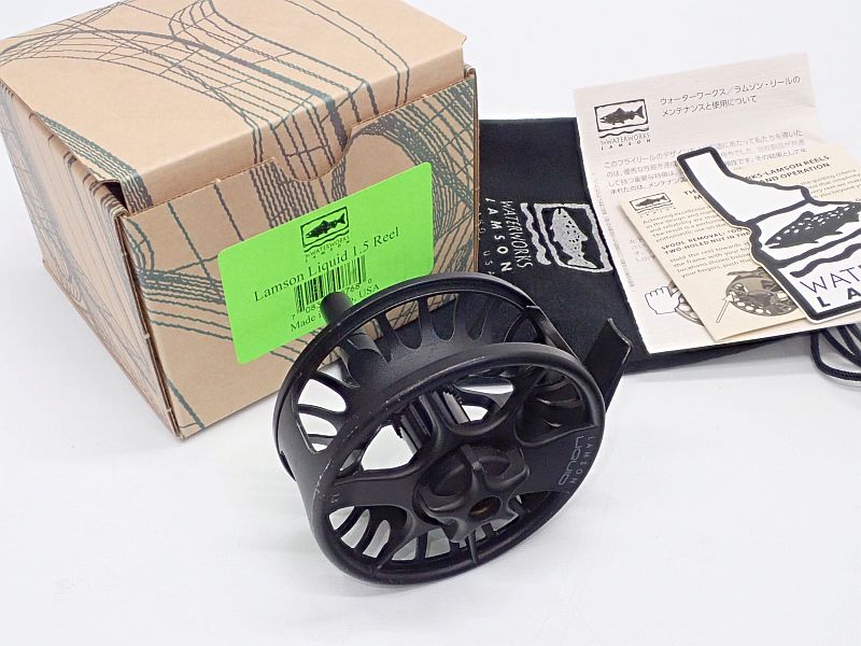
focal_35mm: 38
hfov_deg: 49.0
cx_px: 430
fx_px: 945
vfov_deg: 37.7
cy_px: 323
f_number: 3.5
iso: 800
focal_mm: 6.86
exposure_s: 1/40
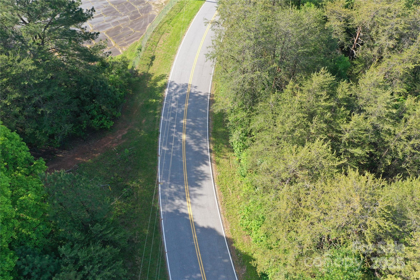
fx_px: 327
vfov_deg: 46.4
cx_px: 210
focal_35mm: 28
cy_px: 140
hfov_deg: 65.5
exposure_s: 1/200
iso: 100
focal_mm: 10.26
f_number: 4.5
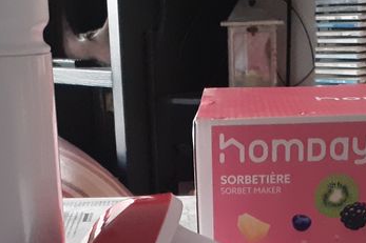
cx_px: 206
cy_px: 292
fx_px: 823
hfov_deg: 25.1
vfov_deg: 16.2
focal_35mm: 81
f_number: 1.9
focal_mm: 3.6
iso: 400
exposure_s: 1/25
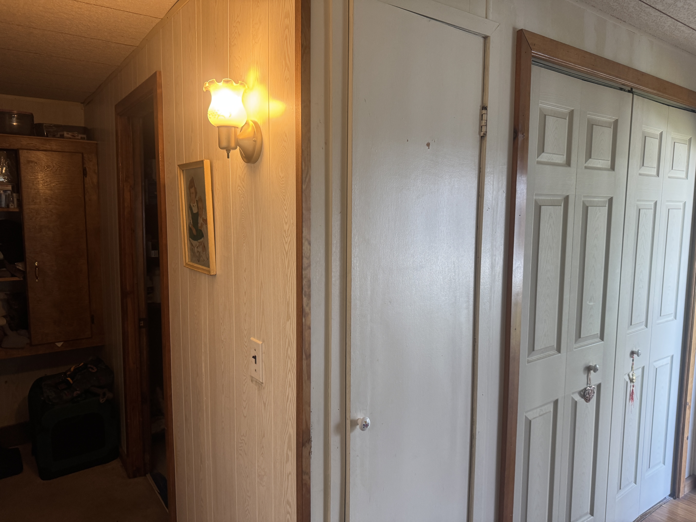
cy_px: 261
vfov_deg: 56.8
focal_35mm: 24
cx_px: 348
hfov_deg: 71.6
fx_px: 483
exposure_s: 1/60
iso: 200
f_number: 1.78
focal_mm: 6.76
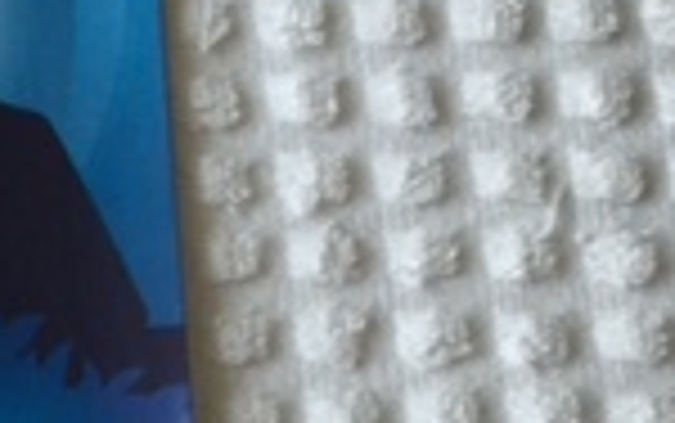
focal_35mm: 131
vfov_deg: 9.8
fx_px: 2412
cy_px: 585
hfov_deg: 13.8
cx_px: -616
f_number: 2.2
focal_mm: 4.15
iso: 32
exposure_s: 1/40
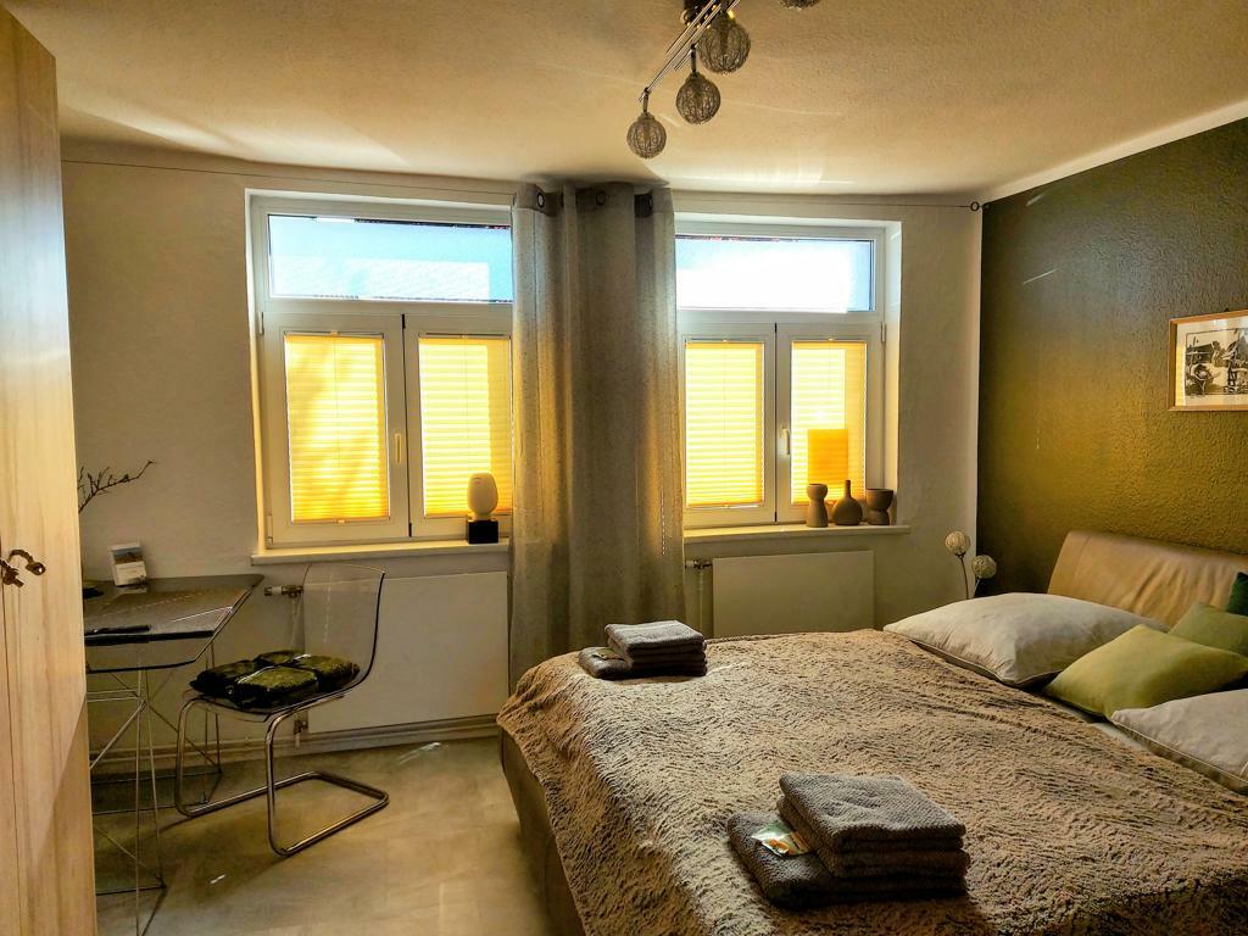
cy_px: 468
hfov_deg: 71.6
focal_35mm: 24
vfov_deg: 56.8
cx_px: 624
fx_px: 865
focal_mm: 5.23
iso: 32
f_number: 1.8
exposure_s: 1/202
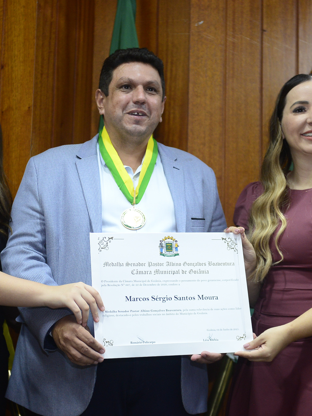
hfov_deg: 17.0
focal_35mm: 87
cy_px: 208
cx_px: 128
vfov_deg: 22.5
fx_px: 1045
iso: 2000
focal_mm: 60
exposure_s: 1/125
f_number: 3.2
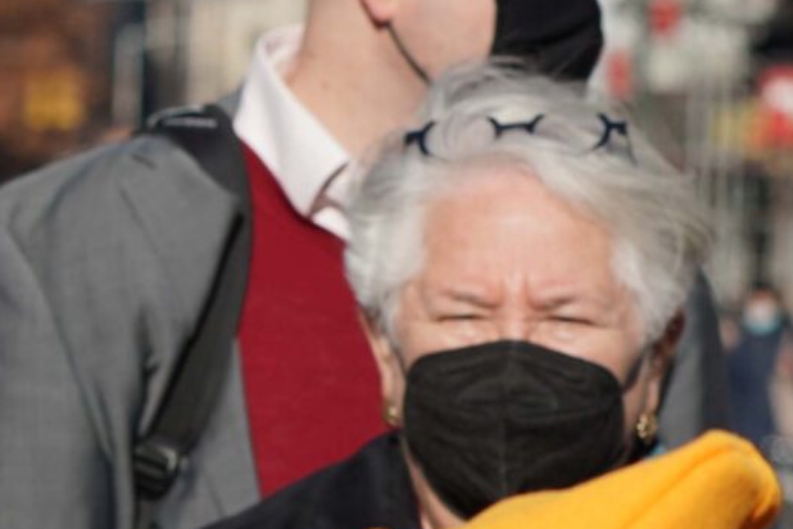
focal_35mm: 493
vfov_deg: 2.8
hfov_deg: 4.1
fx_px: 10859
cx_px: -970
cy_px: 658
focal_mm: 100
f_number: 7.1
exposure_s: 1/500
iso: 100
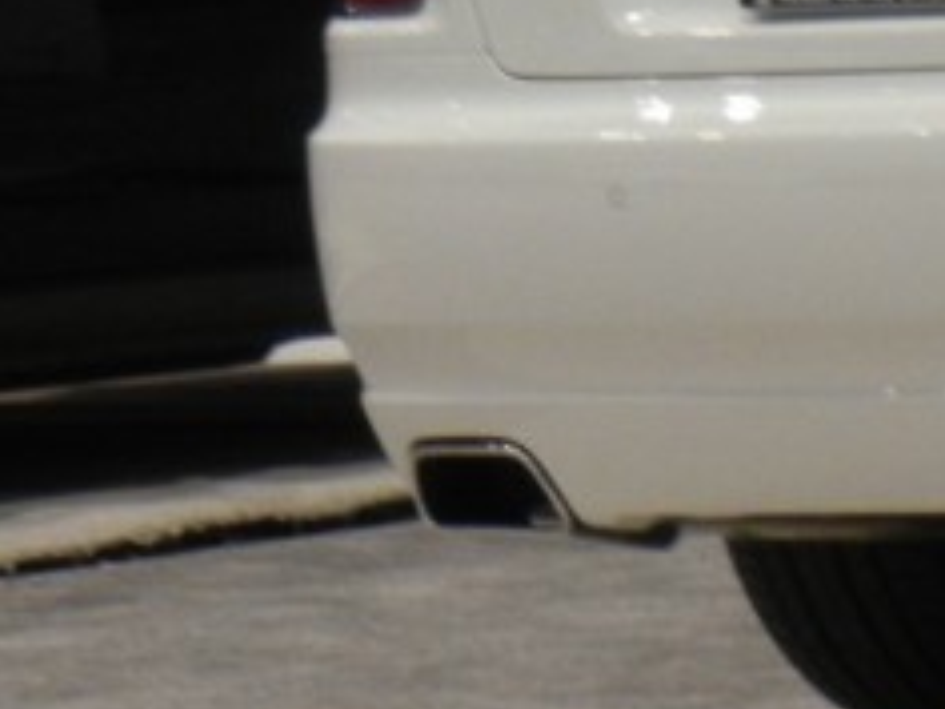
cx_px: 1530
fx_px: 15752
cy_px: -88
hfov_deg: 3.4
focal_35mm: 577
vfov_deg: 2.6
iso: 374
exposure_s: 1/60
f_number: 4.6
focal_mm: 24
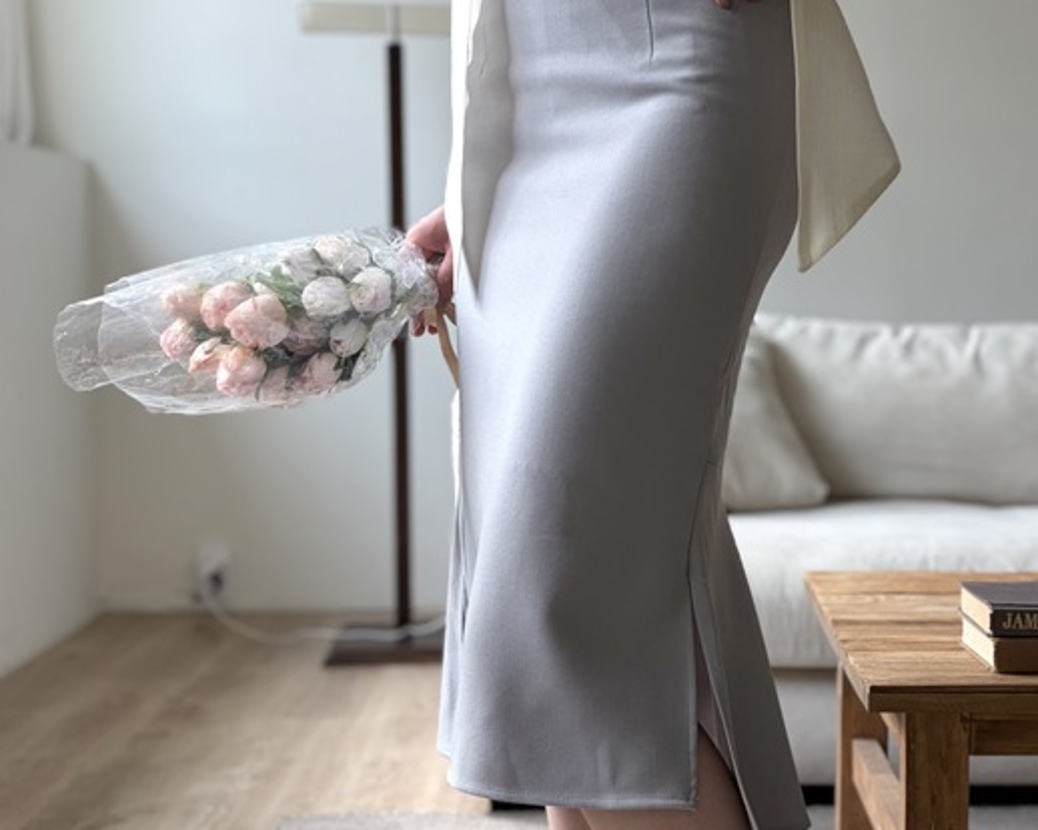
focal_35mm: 49
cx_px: 689
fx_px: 1505
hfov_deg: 37.7
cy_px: 373
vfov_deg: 30.8
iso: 40
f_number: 1.6
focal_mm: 5.96
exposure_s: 1/196
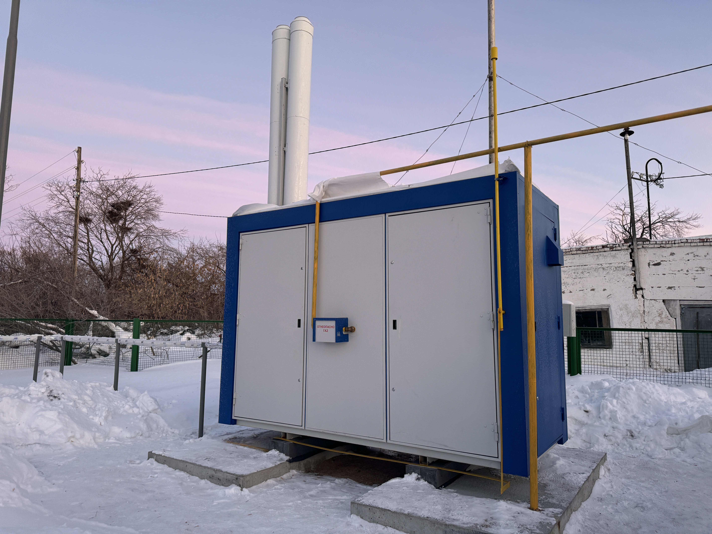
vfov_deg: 56.8
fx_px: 494
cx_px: 356
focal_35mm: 24
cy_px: 267
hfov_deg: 71.6
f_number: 1.78
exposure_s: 1/112
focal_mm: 6.76
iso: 200
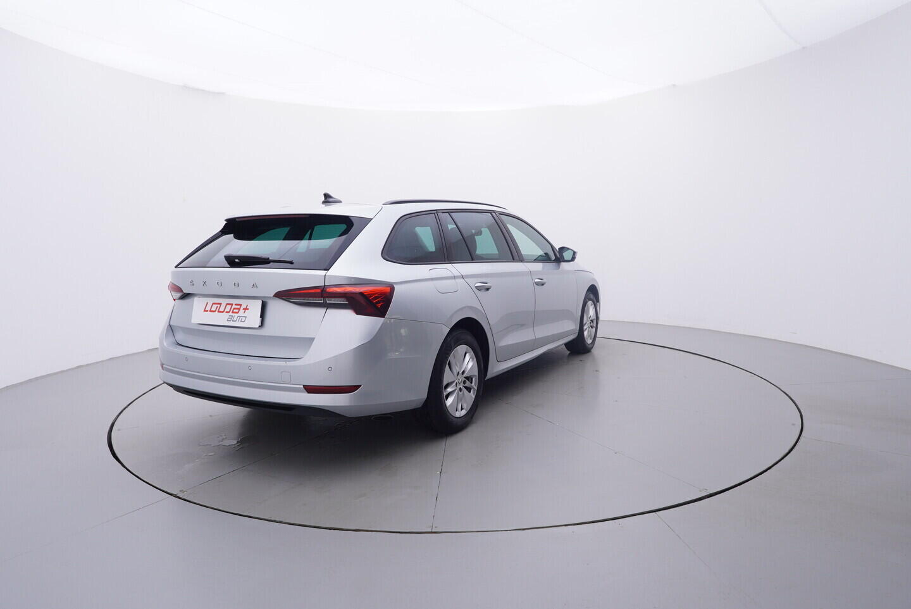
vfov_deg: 56.2
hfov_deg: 77.3
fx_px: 570
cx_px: 456
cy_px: 304
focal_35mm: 22
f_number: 5
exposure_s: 1/80
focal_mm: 15
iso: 200
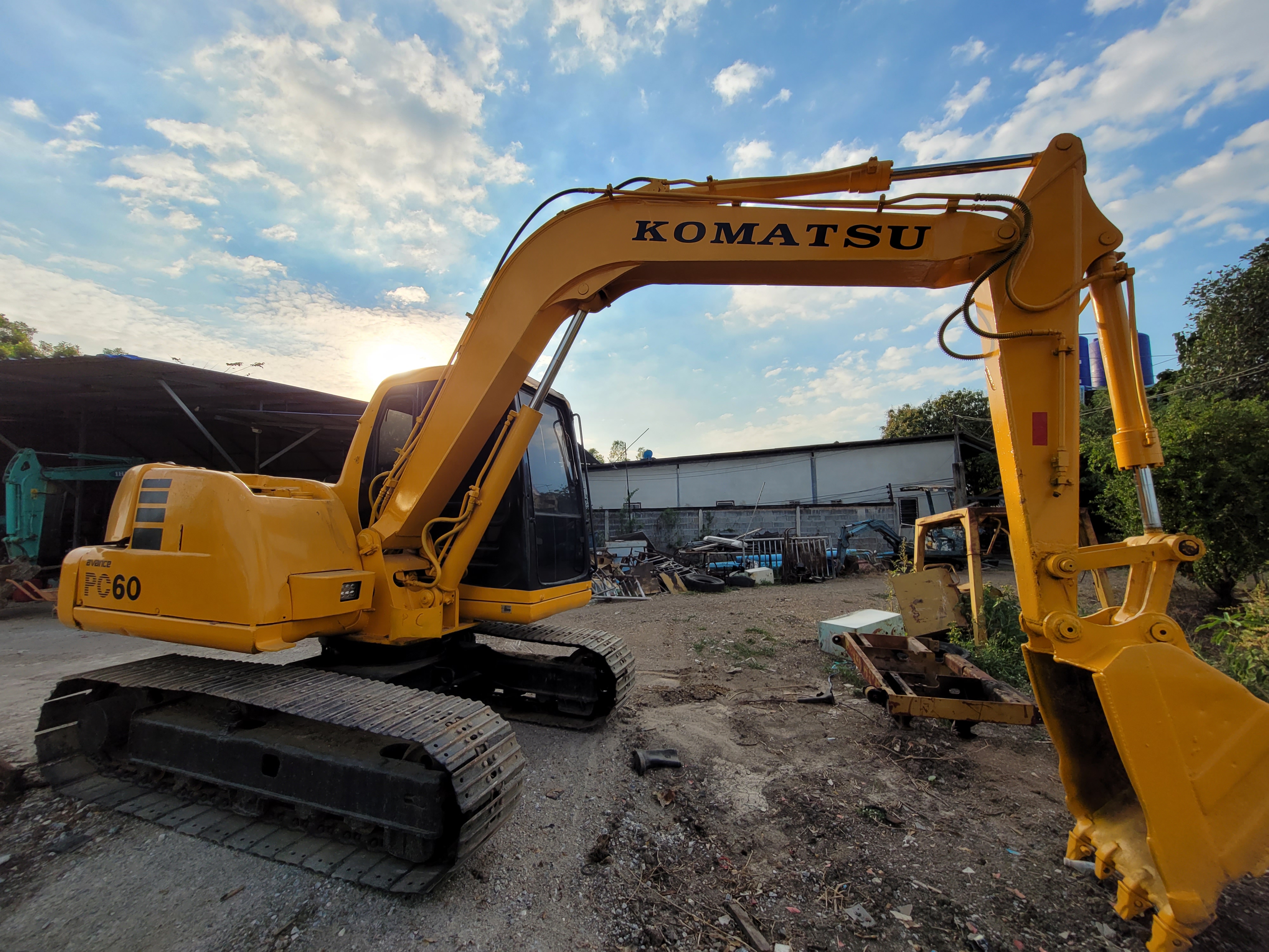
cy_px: 476
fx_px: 477
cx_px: 634
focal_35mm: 13
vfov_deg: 89.9
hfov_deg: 106.2
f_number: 2.2
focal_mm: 1.74
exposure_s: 1/1238
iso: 40
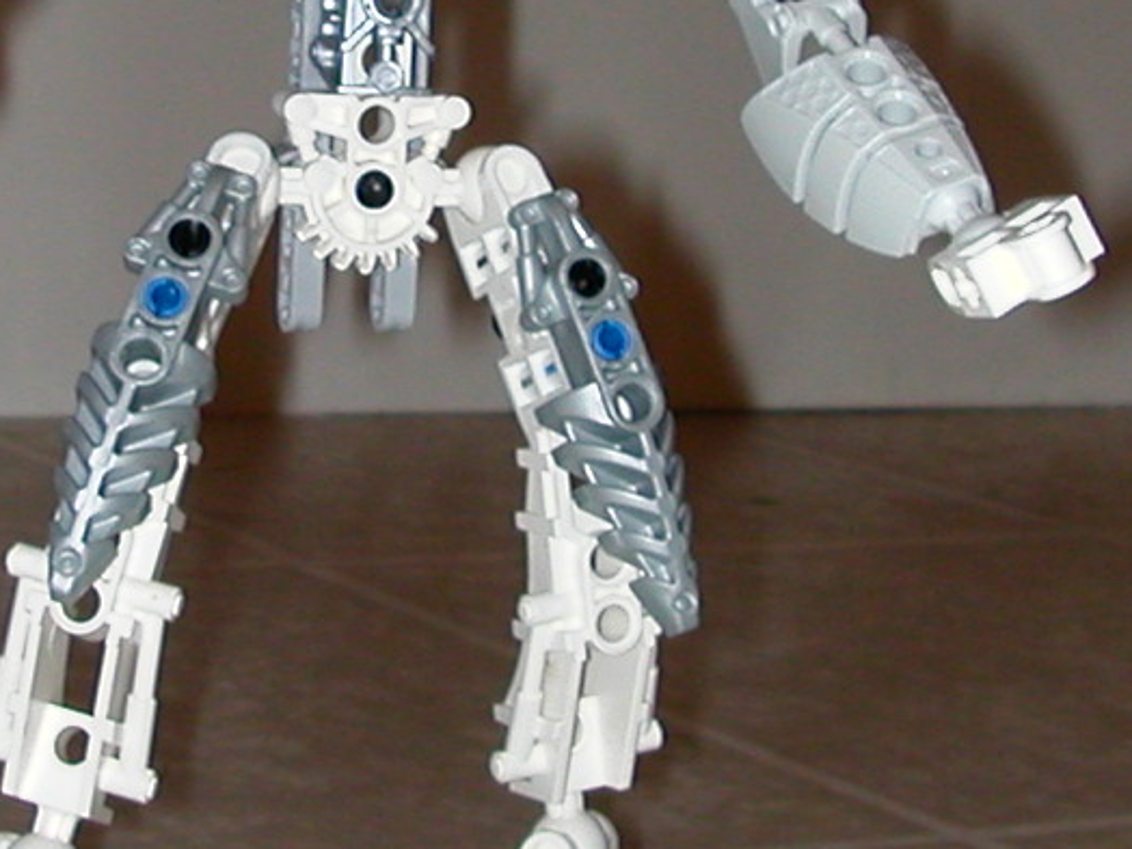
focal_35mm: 113
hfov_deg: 17.4
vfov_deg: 13.1
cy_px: 266
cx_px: 410
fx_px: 3695
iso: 100
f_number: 2.7
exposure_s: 1/59.9
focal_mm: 5.6
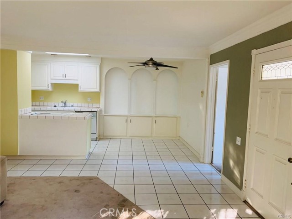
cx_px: 146
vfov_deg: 53.1
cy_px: 110
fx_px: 219
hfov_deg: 67.3
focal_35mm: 26
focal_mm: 4.25
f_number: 1.8
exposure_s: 1/60
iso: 400
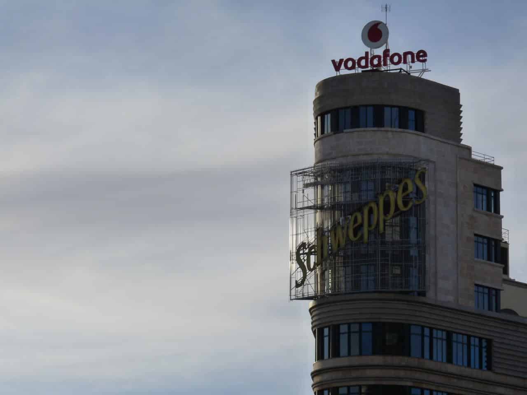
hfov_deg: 10.5
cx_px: 264
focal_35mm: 188
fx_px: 2862
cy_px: 198
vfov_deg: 7.9
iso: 125
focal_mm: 33.5
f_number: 7.1
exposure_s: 1/500
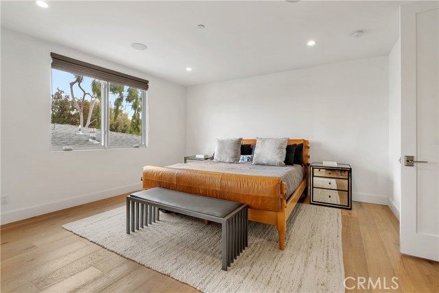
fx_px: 195
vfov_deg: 73.8
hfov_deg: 96.7
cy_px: 146
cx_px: 220
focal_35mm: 16
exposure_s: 1/1.67
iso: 100
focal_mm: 16
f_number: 8
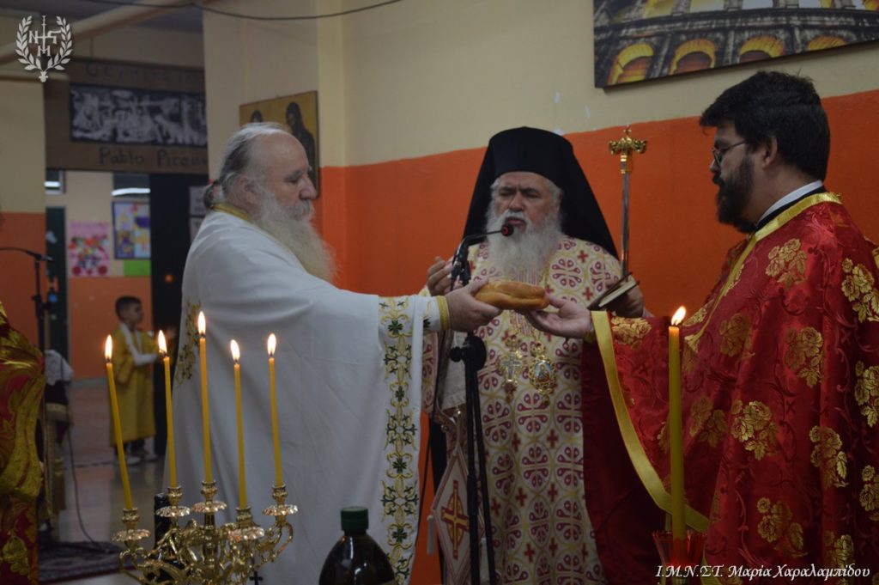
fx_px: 1464
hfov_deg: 33.4
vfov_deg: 22.6
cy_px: 292
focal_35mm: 60
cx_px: 440
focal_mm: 40
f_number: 4.5
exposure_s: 1/60
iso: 400
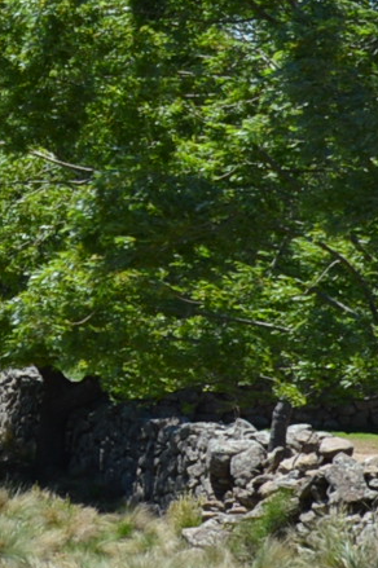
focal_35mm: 185
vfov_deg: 11.0
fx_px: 2918
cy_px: -6
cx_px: 177
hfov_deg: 7.4
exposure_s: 1/250
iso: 100
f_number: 8
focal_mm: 18
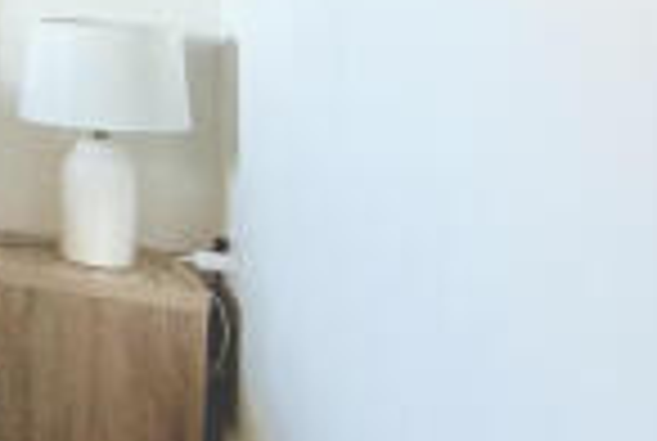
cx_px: -628
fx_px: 1061
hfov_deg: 19.8
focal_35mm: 58
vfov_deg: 22.4
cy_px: -16
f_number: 2.2
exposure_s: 1/99
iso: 160
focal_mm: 2.22
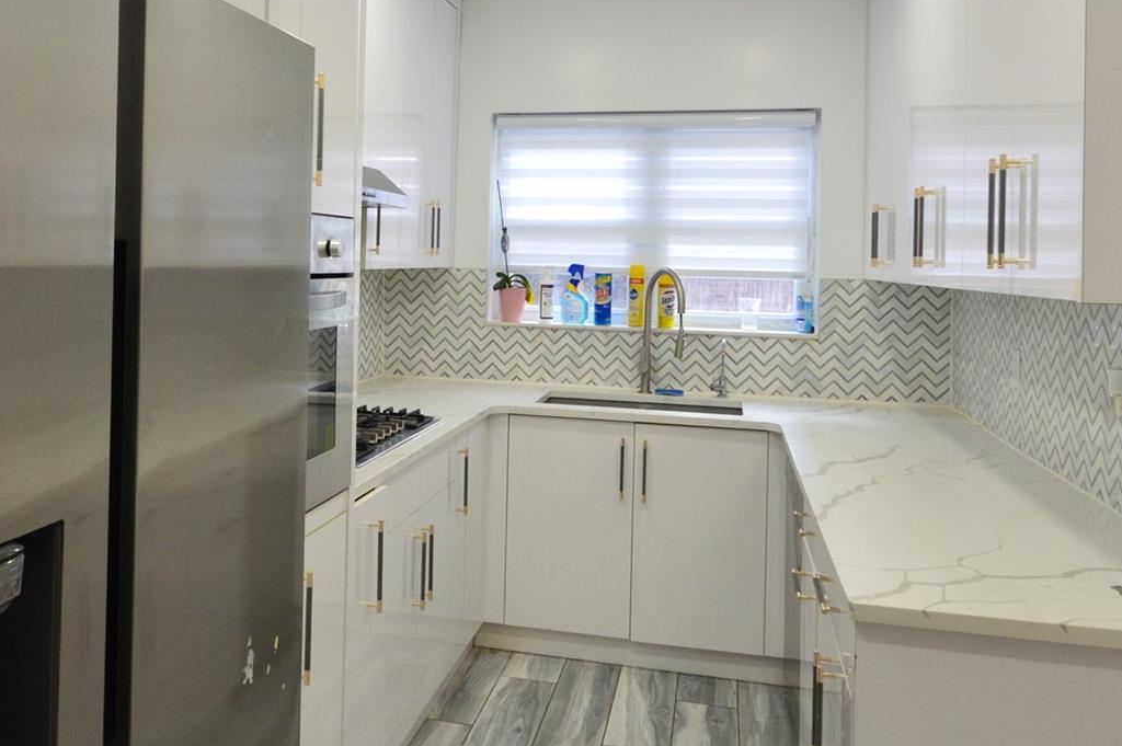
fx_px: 934
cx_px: 472
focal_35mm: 30
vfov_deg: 43.2
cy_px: 283
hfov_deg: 61.6
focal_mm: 10
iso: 800
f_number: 7.1
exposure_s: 1/60
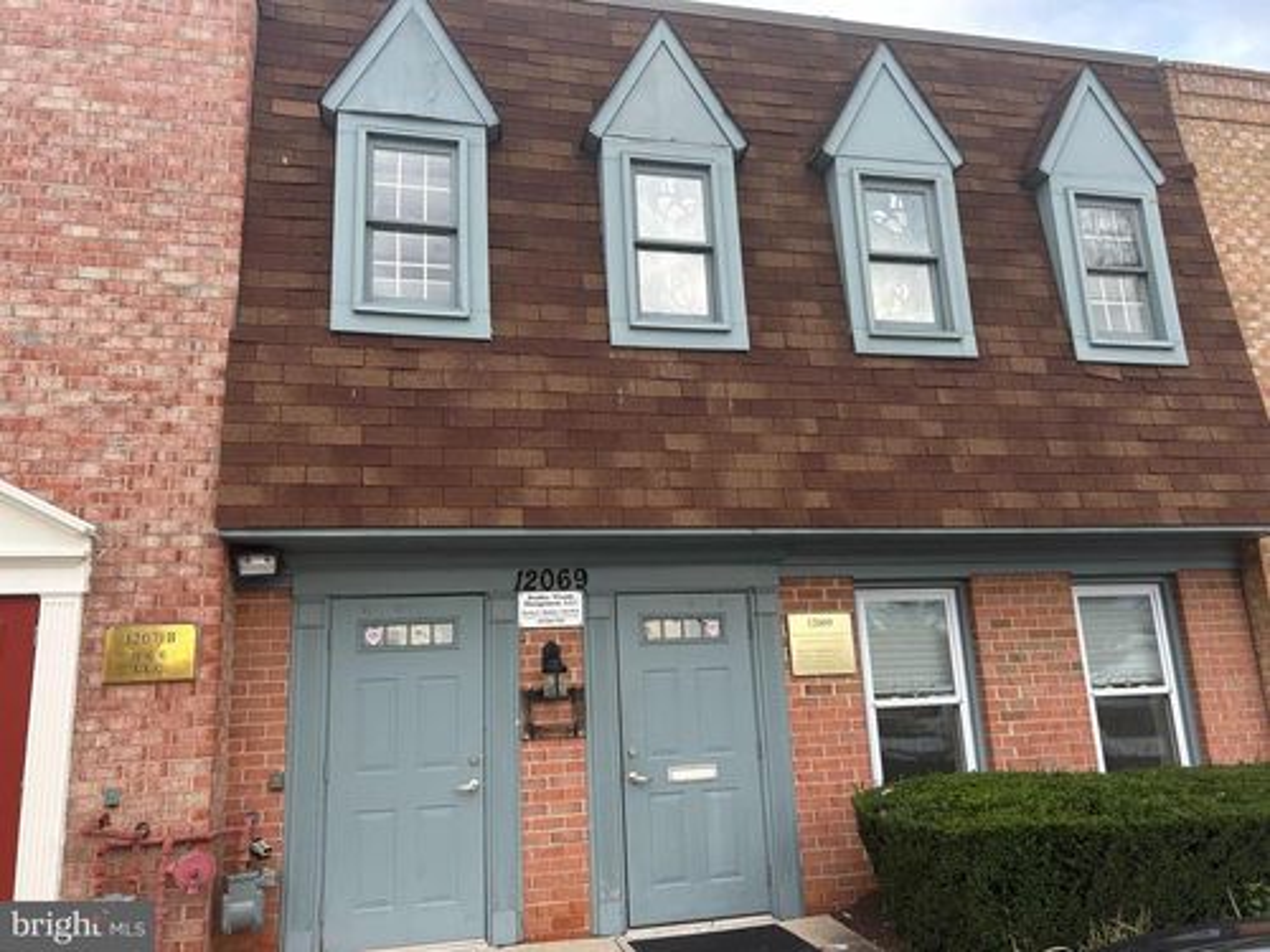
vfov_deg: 53.1
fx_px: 954
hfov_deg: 67.3
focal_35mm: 26
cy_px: 476
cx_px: 635
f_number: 1.5
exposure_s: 1/346
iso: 50
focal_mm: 5.7
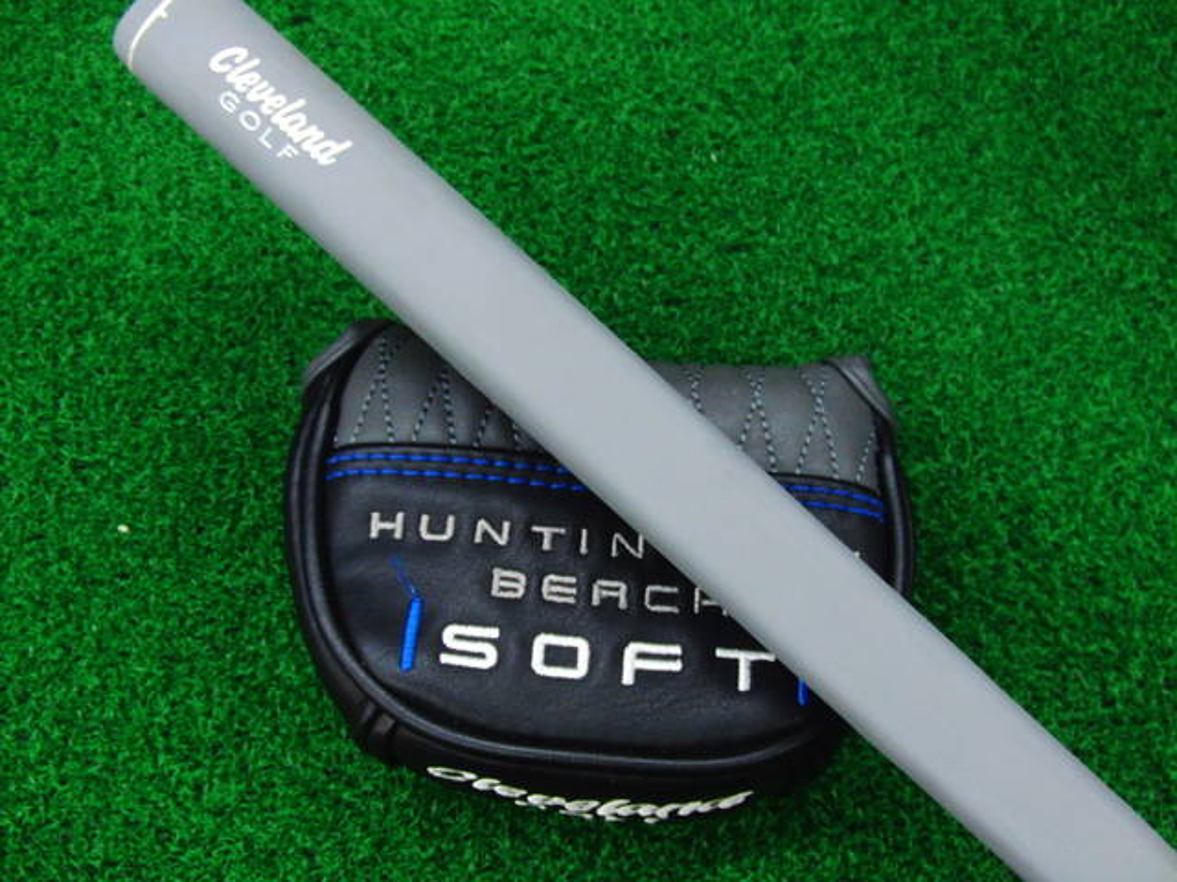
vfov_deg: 38.7
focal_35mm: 37
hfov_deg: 50.1
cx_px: 588
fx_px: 1258
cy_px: 441
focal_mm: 6.42
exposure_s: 1/40
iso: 400
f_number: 3.6
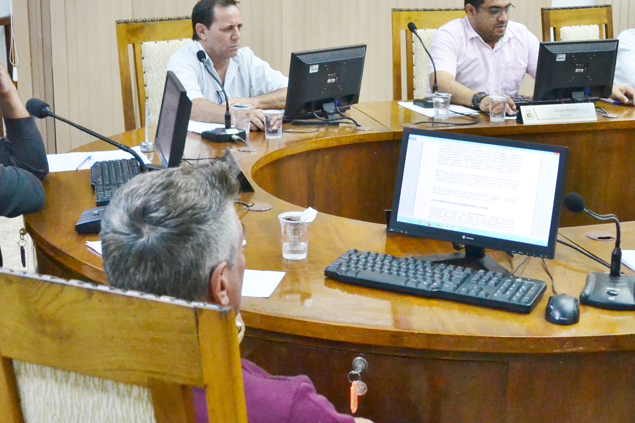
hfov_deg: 36.2
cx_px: 353
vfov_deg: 24.4
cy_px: 123
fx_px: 970
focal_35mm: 55
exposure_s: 1/125
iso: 3200
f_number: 5.6
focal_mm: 22
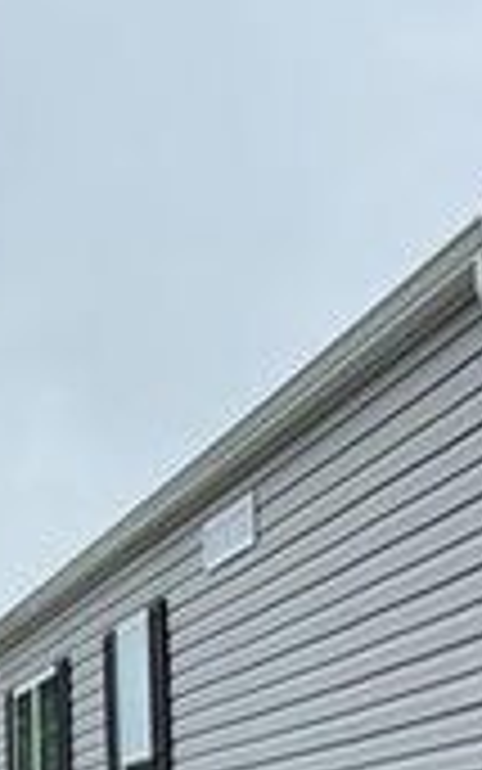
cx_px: 698
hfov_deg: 12.6
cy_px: 1092
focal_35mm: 99
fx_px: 2079
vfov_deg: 18.9
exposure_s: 1/1949
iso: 80
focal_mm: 6.76
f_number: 1.78
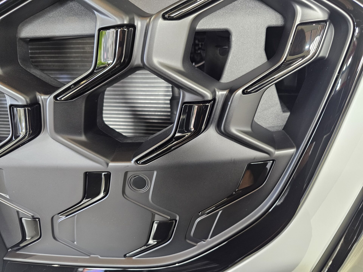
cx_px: 182
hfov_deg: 73.9
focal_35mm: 23
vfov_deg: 58.9
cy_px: 136
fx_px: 241
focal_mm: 6.3
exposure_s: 1/100
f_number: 1.7
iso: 400
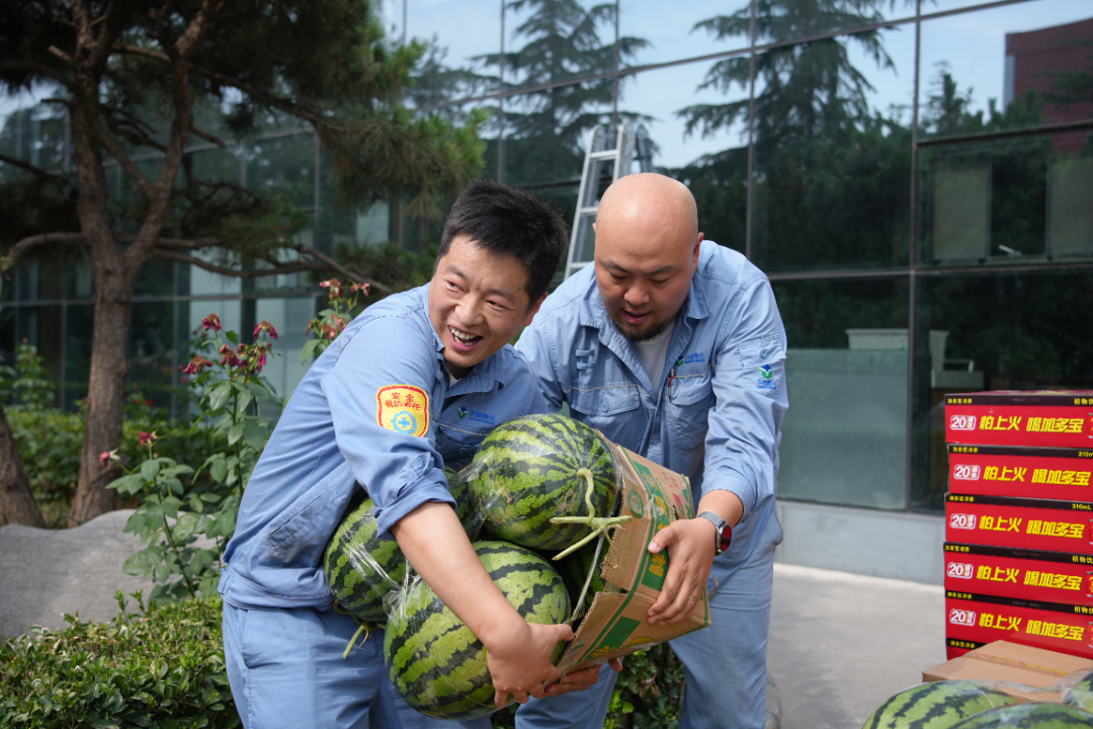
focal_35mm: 42
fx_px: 1275
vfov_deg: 31.9
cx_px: 546
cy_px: 364
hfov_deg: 46.4
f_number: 4
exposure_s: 1/350
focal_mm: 42
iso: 100
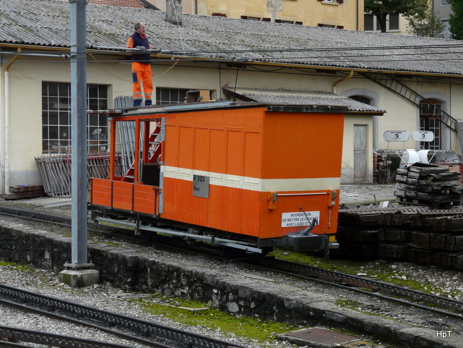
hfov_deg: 24.7
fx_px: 1057
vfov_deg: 18.7
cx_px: 232
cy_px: 174
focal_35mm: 79
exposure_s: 1/200
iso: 100
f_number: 4
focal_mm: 12.9
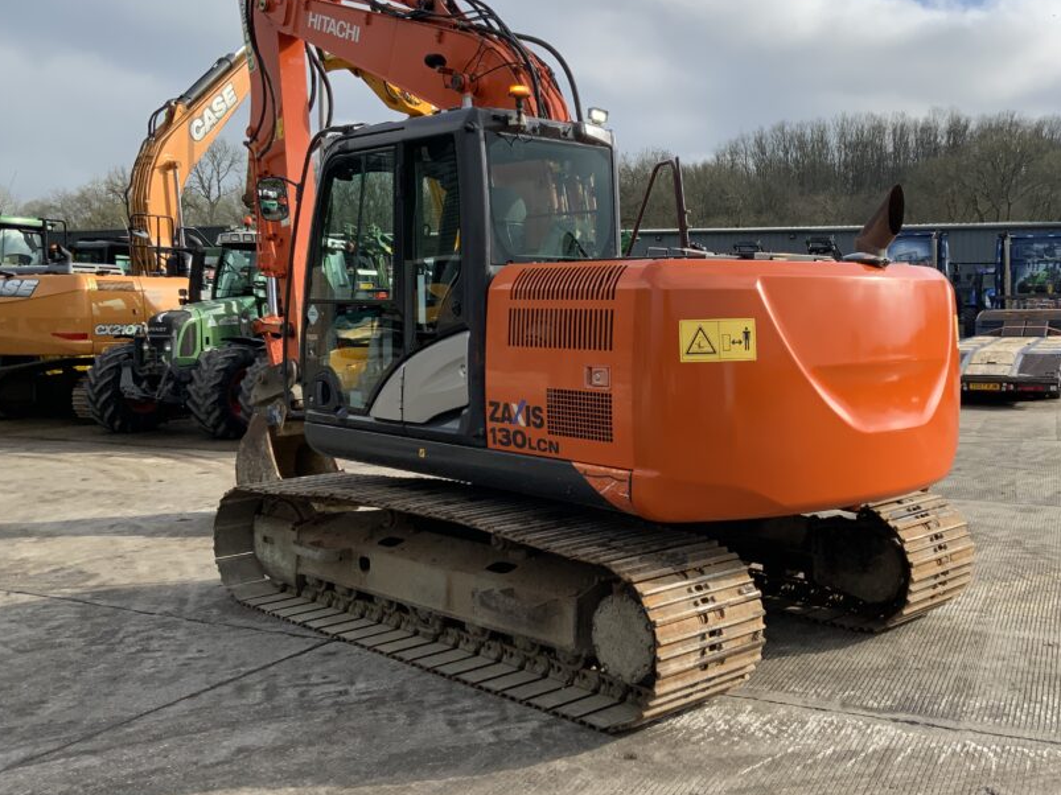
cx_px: 663
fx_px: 1134
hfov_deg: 49.7
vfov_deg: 38.6
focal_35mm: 37
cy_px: 342
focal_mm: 3
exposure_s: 1/1377
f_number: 1.8
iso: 16
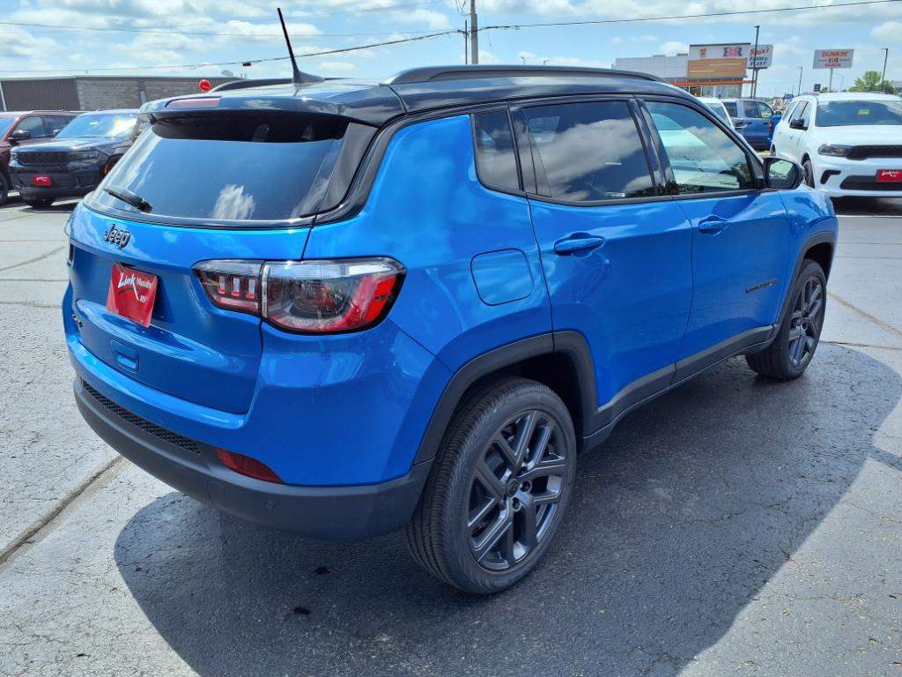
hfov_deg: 65.3
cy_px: 338
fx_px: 704
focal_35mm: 27
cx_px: 451
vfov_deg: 51.4
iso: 40
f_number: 1.9
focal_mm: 3.58
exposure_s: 1/1250
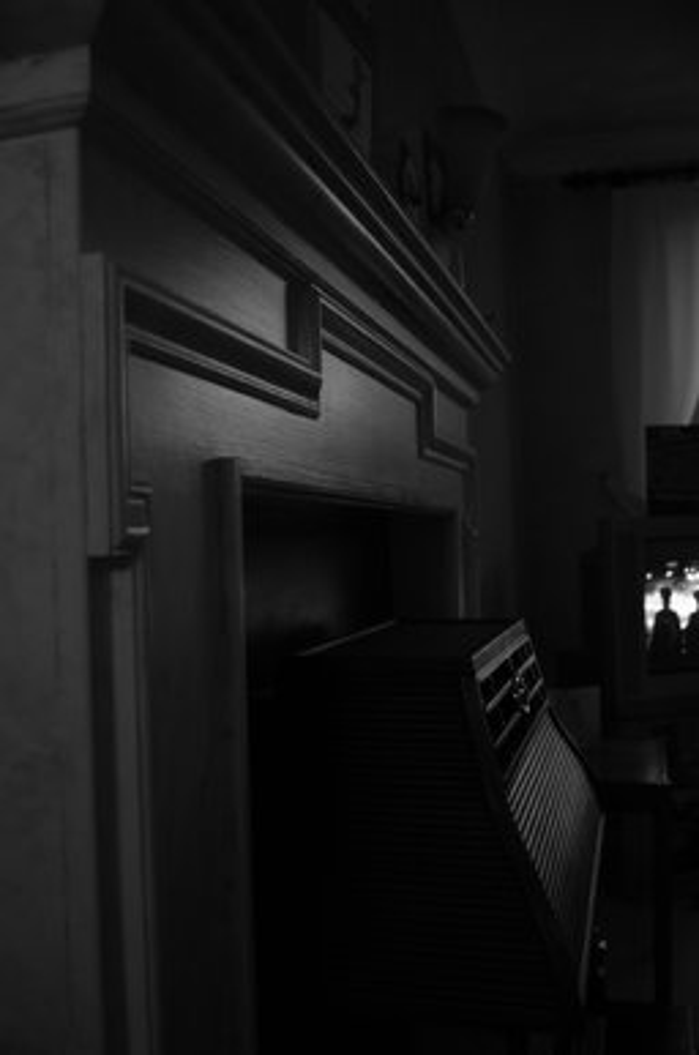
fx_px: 1008
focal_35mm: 34
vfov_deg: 55.2
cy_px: 528
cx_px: 350
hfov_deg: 38.2
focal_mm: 23
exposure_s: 1/4
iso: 200
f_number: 3.8
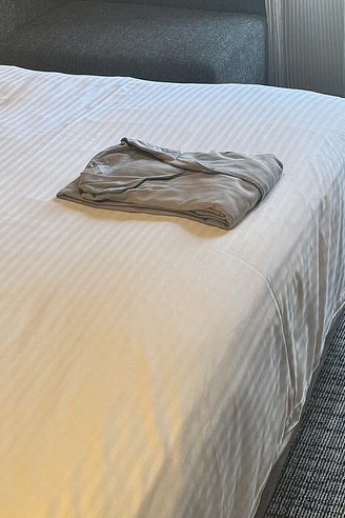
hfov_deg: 17.0
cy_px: -74
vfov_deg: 24.0
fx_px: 1121
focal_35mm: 78
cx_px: 360
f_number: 1.78
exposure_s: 1/120
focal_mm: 6.76
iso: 160
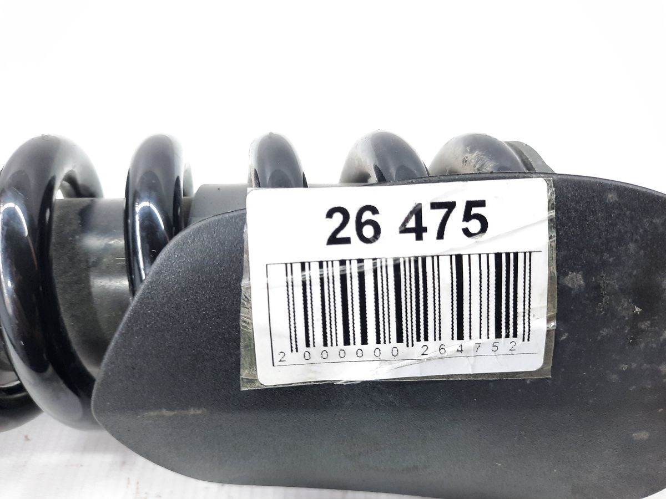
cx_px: 333
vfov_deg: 54.9
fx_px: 481
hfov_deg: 69.4
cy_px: 250
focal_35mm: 25
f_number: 2
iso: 200
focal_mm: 4.6
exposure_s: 1/50
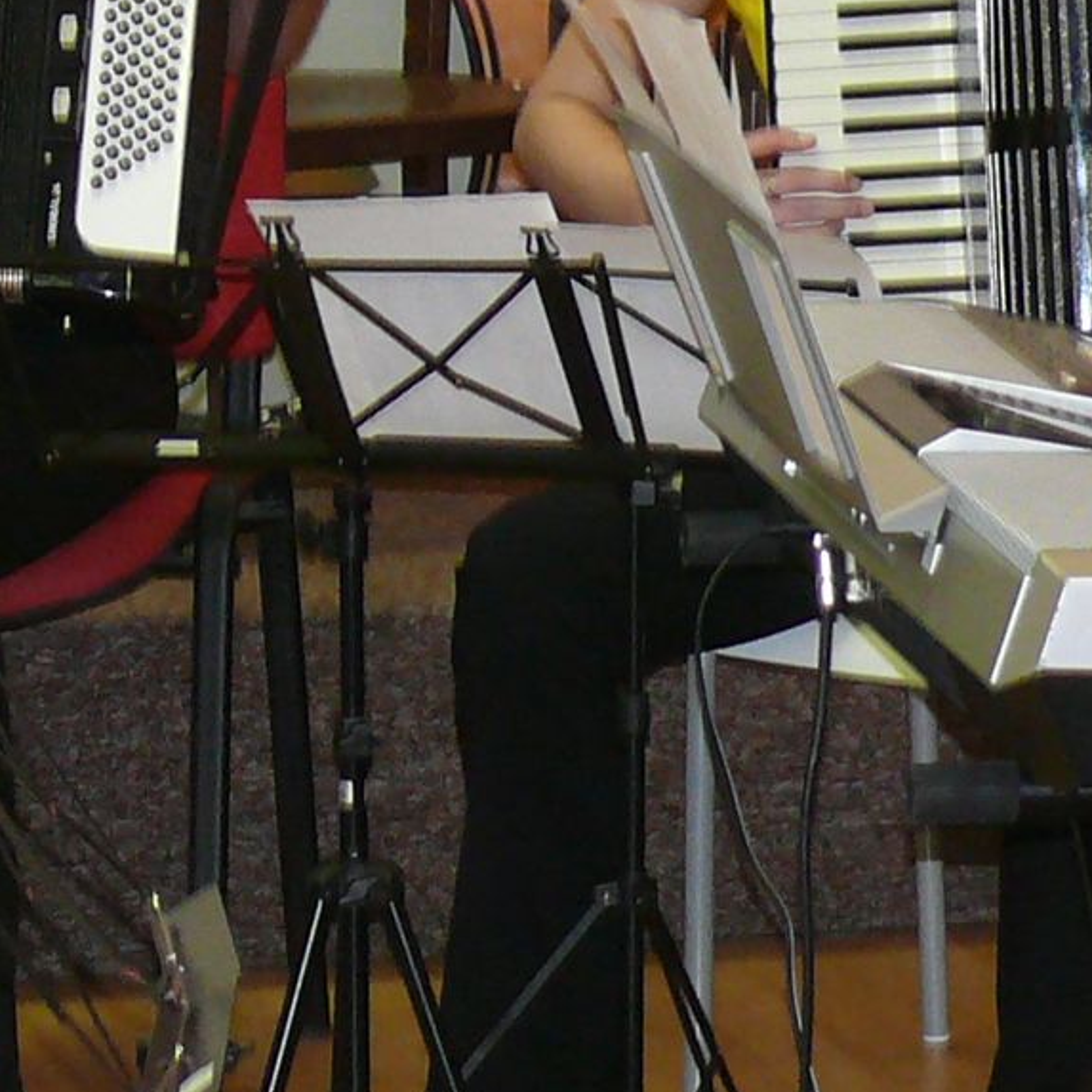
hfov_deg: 6.8
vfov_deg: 6.8
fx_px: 9137
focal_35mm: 256
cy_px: -297
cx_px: 821
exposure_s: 1/30
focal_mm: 11.8
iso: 200
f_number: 3.2
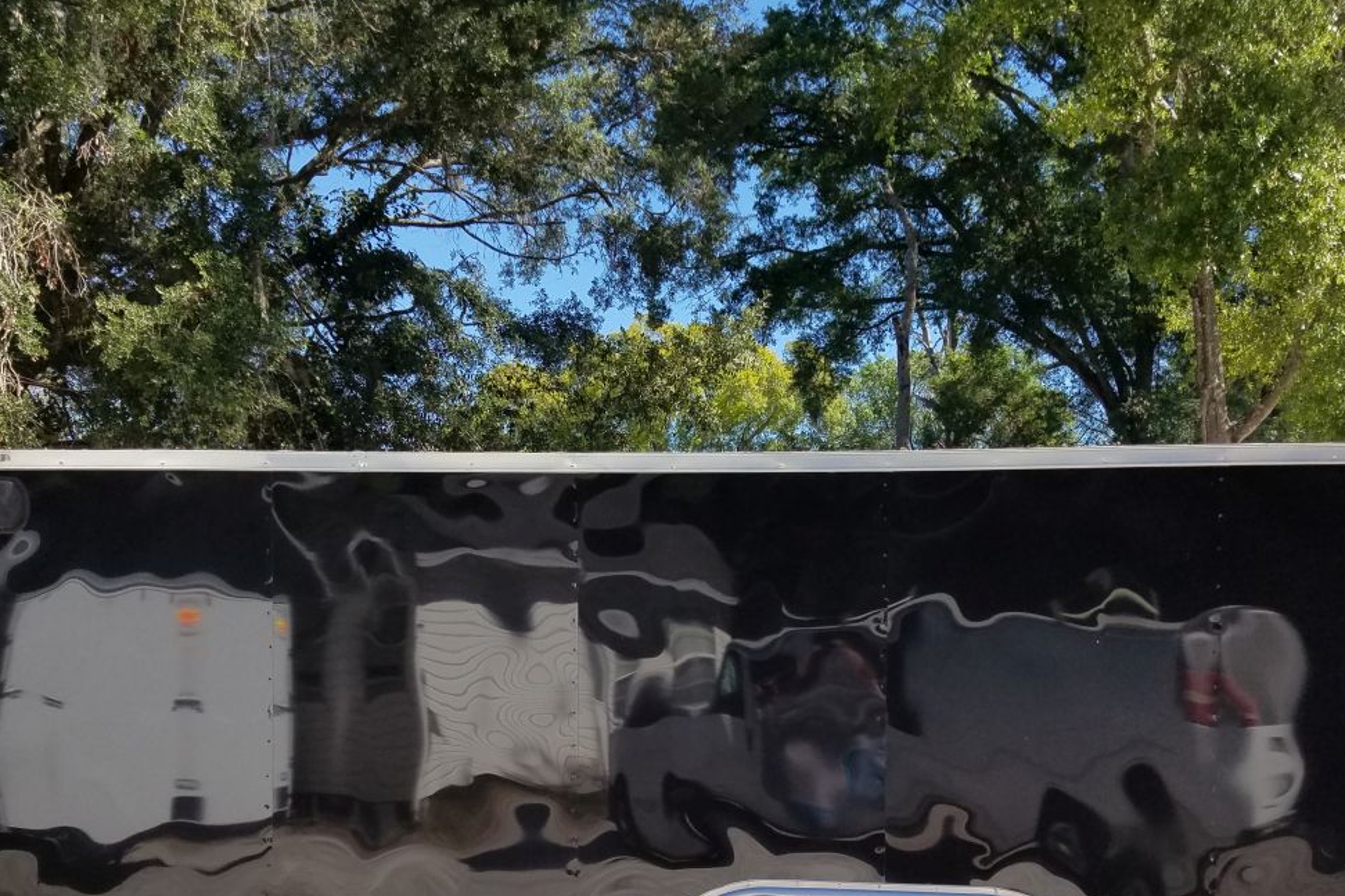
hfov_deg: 49.5
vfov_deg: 33.5
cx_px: 718
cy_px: 666
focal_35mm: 39
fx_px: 1457
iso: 50
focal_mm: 4.2
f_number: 1.7
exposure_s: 1/1776
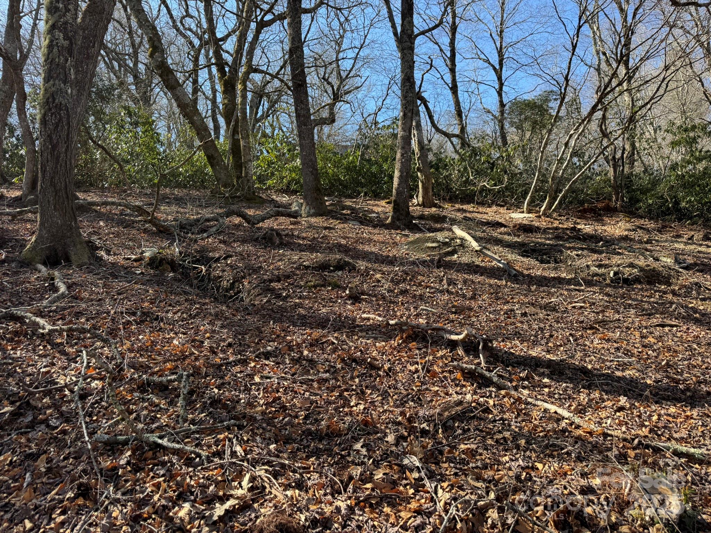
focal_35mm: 24
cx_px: 356
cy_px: 266
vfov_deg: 56.8
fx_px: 493
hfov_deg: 71.6
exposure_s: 1/853
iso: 80
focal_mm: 6.76
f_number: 1.78
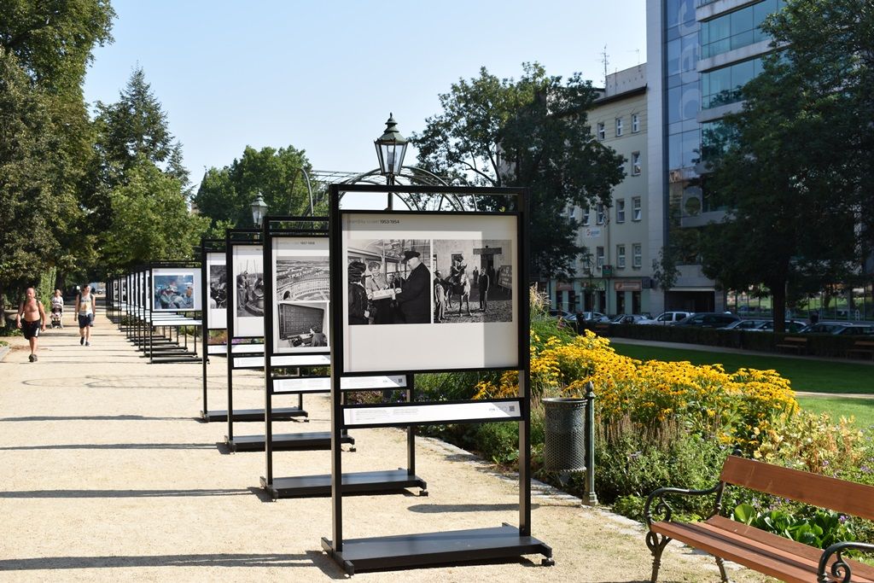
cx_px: 437
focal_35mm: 45
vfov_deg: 29.9
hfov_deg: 43.6
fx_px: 1093
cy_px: 292
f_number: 7.1
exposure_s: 1/200
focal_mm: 30
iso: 100
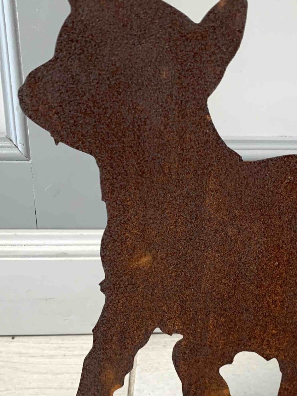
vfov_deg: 36.0
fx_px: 606
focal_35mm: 53
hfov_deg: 27.2
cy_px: 249
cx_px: 216
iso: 80
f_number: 1.8
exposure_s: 1/121
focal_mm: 4.25
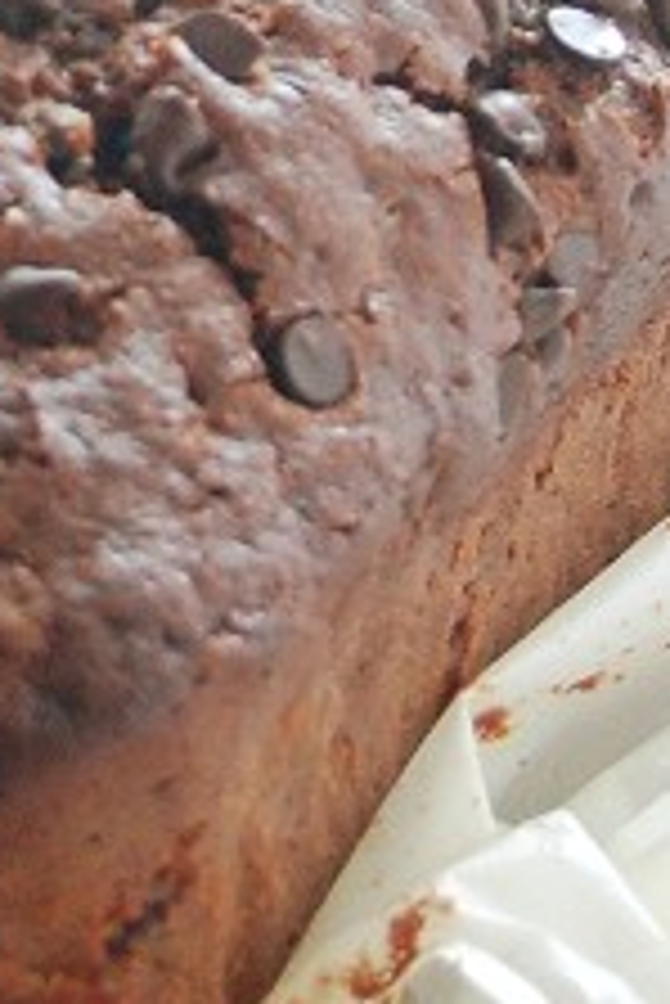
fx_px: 7860
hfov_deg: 4.8
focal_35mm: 282
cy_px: 97
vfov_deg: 7.3
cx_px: -409
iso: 800
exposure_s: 1/13
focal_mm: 42
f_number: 5.3
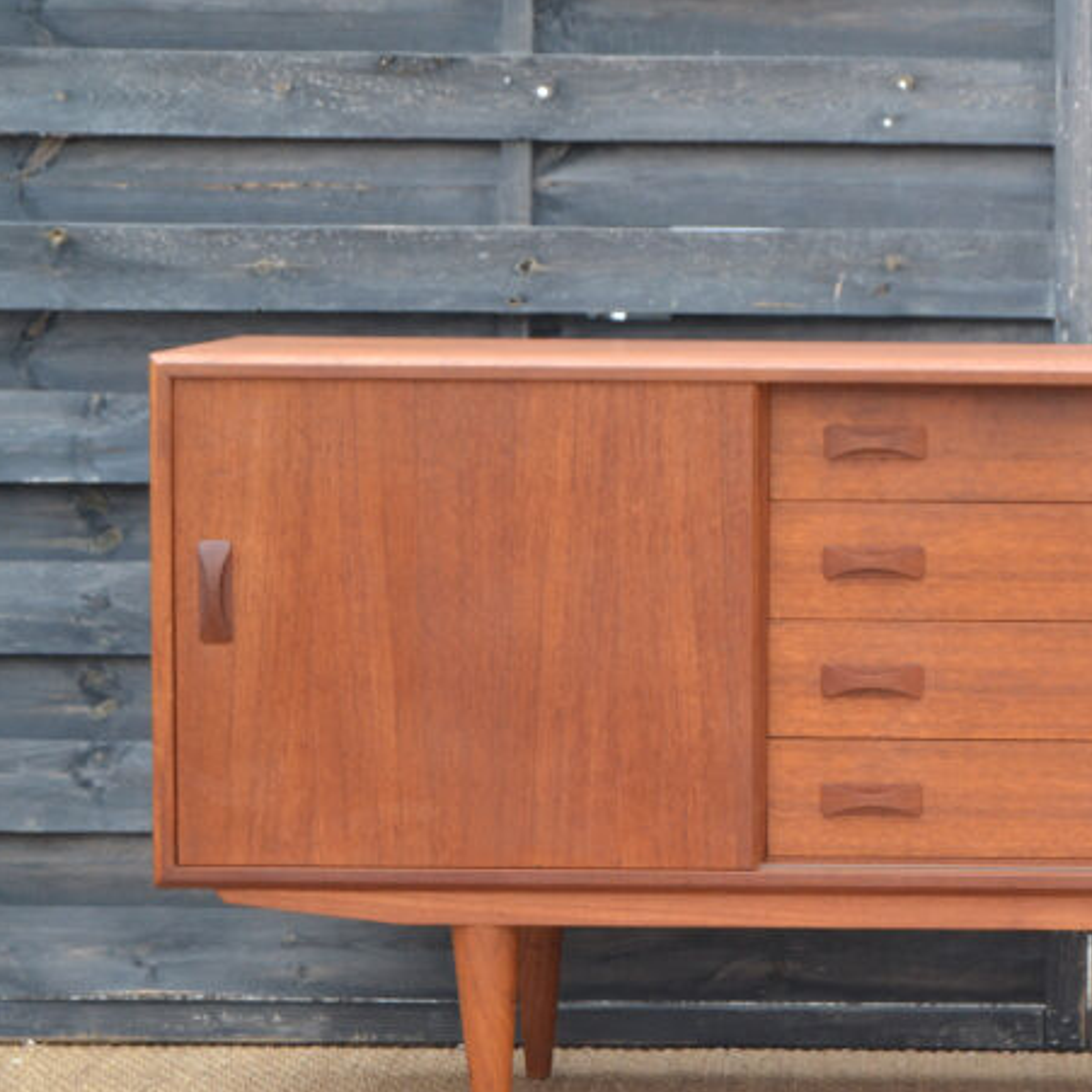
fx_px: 4176
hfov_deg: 14.7
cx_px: 1041
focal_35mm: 117
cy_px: 622
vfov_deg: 14.9
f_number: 5.3
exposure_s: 1/100
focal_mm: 46
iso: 400
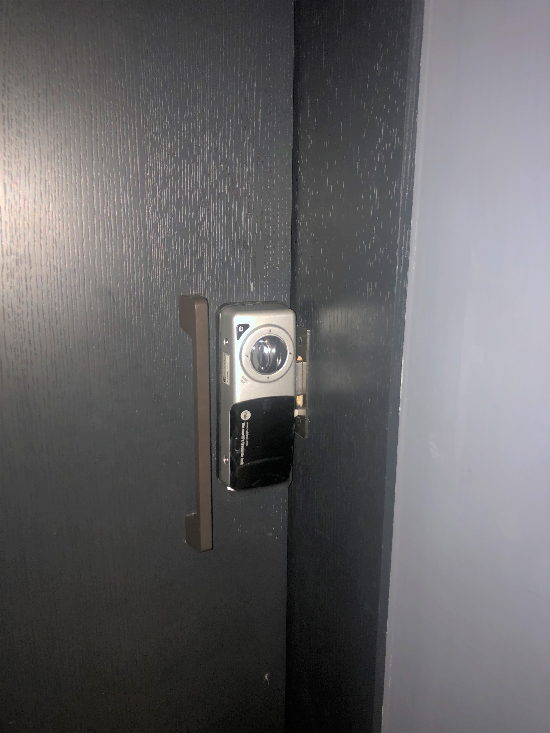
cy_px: 366
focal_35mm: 28
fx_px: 593
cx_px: 275
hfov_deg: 49.7
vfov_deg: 63.4
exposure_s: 1/13
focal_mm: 3.99
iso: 40
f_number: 1.8
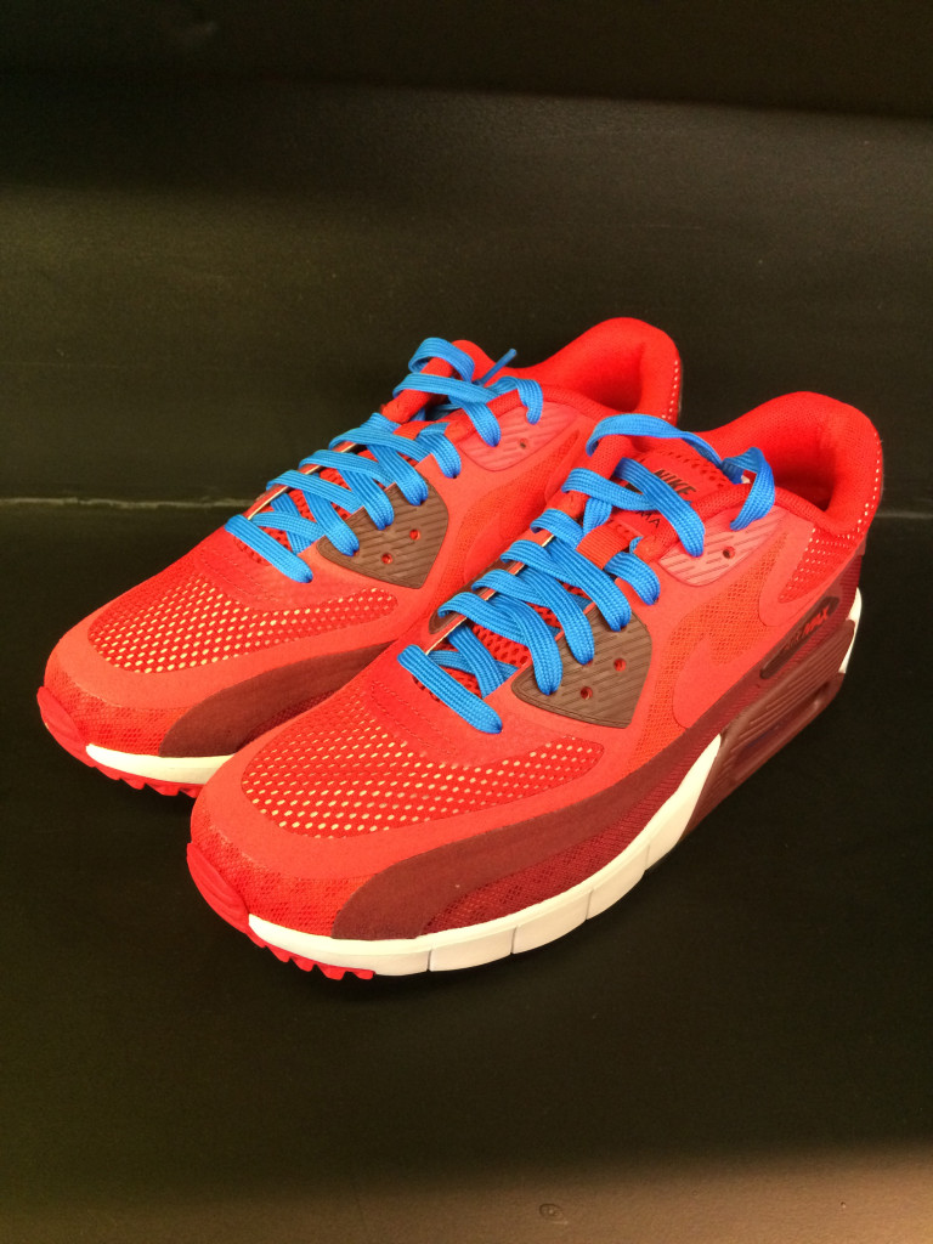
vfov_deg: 60.0
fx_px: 1078
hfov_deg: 46.8
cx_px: 466
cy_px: 622
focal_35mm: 30
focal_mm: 4.12
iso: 250
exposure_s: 1/30
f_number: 2.2
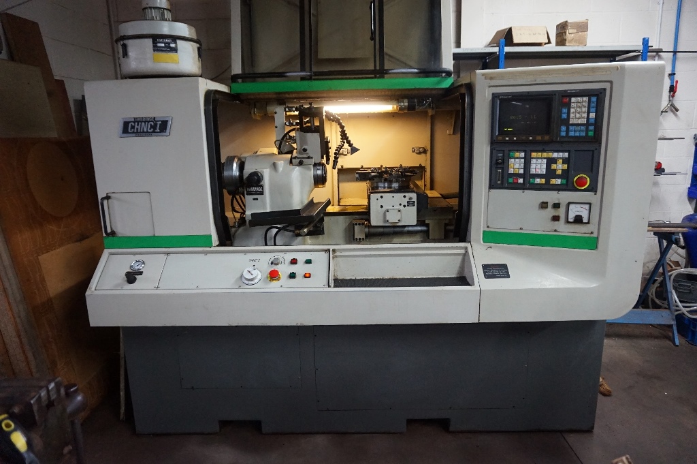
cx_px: 348
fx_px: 464
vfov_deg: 53.1
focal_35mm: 24
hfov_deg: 73.8
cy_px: 232
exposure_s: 1/160
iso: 2500
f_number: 3.5
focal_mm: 16
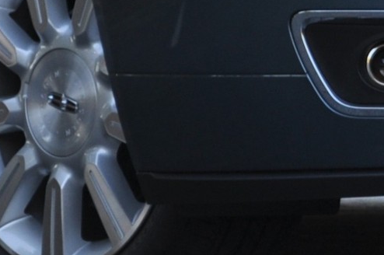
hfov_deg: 5.2
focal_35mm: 395
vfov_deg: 3.5
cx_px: 469
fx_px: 4208
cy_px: -131
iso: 200
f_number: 5.6
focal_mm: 52
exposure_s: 1/125
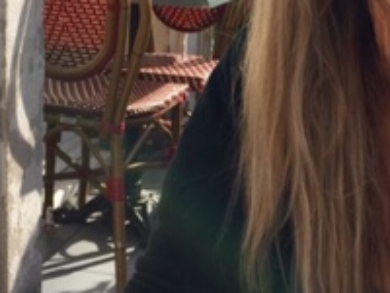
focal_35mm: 93
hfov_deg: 20.8
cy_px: 92
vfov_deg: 15.9
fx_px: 1048
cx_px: 318
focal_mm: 4.15
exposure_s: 1/989
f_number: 2.2
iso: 32
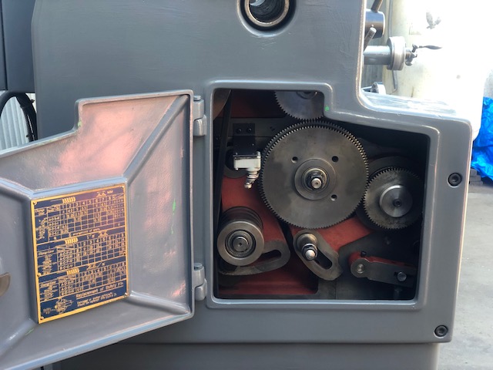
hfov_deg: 36.8
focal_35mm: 52
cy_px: 185
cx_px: 246
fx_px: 741
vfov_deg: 28.0
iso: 50
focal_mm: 6
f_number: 2.4
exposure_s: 1/60
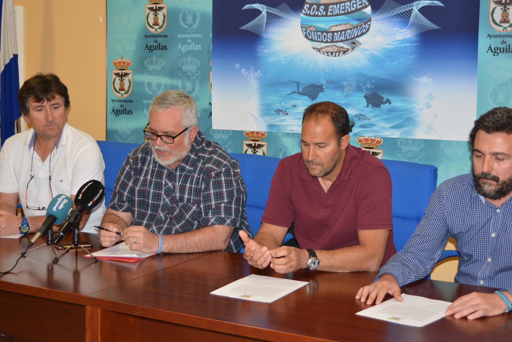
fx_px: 854
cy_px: 171
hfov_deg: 33.4
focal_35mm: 60
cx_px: 256
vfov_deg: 22.7
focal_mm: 34
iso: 400
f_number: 4.5
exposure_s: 1/60
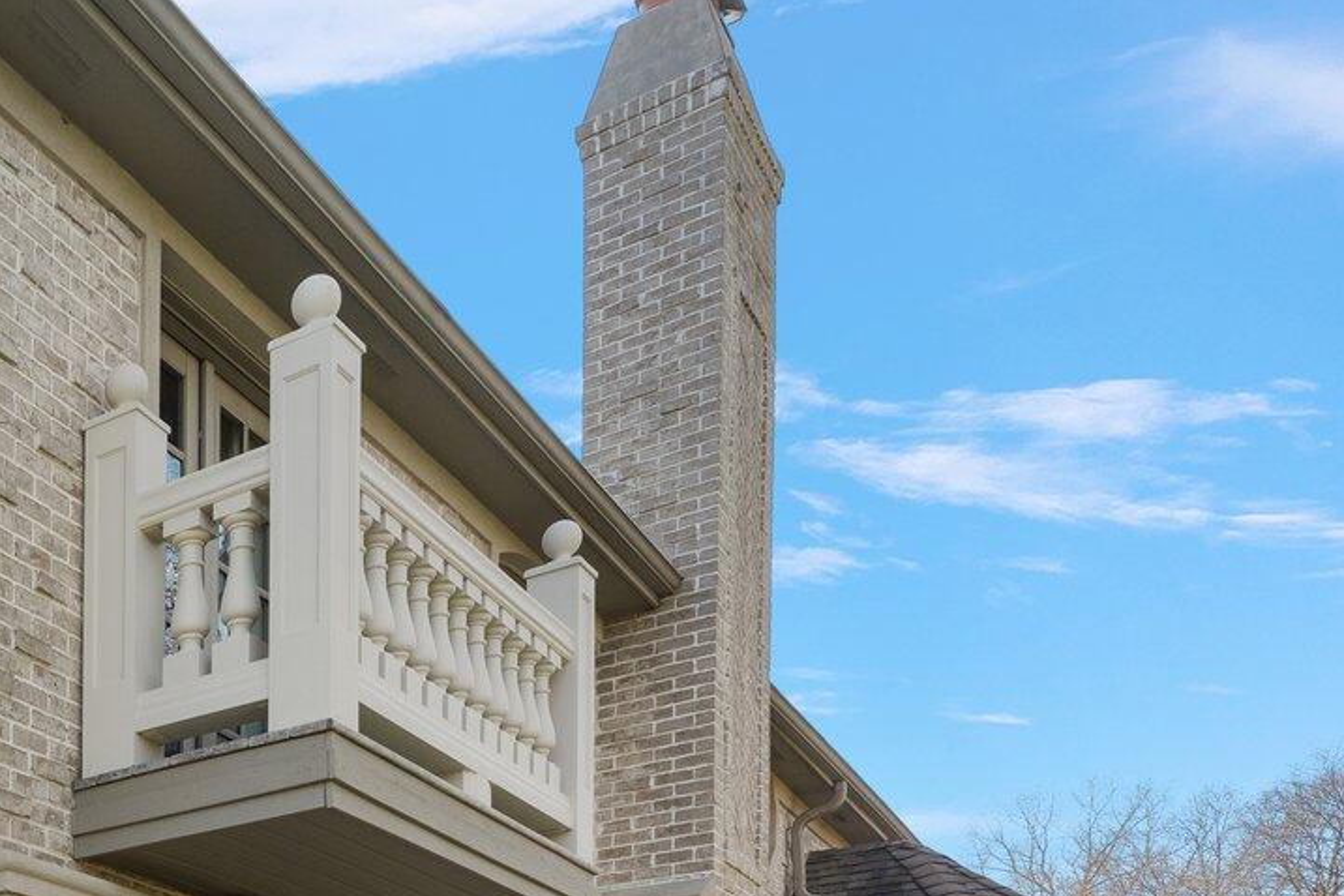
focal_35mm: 40
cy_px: 1247
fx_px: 1493
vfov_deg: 26.6
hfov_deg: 38.1
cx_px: -212
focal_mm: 14
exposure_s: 1/60
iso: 640
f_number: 9
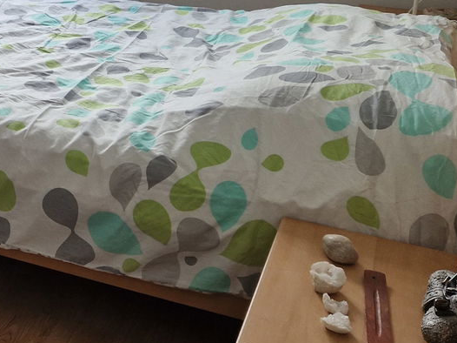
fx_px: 924
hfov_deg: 24.9
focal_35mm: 70
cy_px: 7
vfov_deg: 20.4
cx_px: -103
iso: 100
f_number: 1.8
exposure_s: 1/180
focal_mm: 5.4
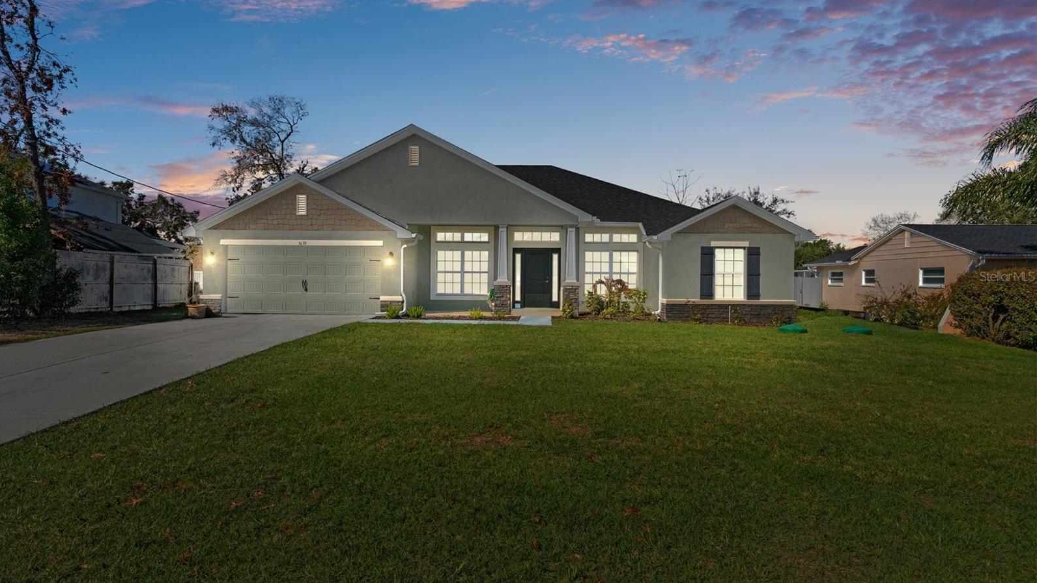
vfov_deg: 54.6
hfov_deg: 85.2
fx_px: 564
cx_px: 517
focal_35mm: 21
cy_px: 276
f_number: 8
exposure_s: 1/750
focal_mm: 13
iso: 800
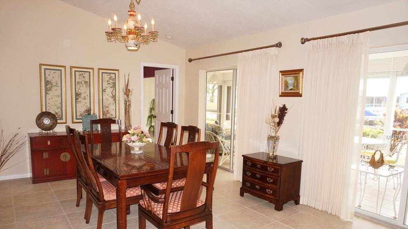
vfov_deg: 44.1
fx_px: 281
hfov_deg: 71.9
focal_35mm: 26
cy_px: 137
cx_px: 198
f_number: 4
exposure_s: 1/160
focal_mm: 16
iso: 400
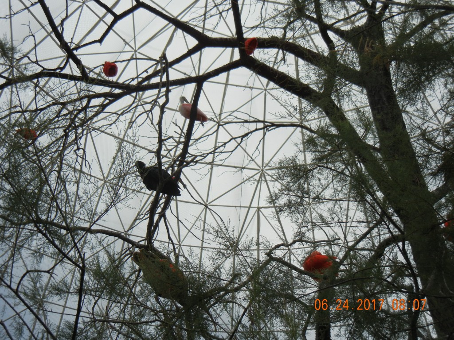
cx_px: 227
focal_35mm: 59
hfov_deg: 32.7
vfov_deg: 24.8
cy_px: 170
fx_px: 774
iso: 160
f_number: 8
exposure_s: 1/406
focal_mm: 10.6
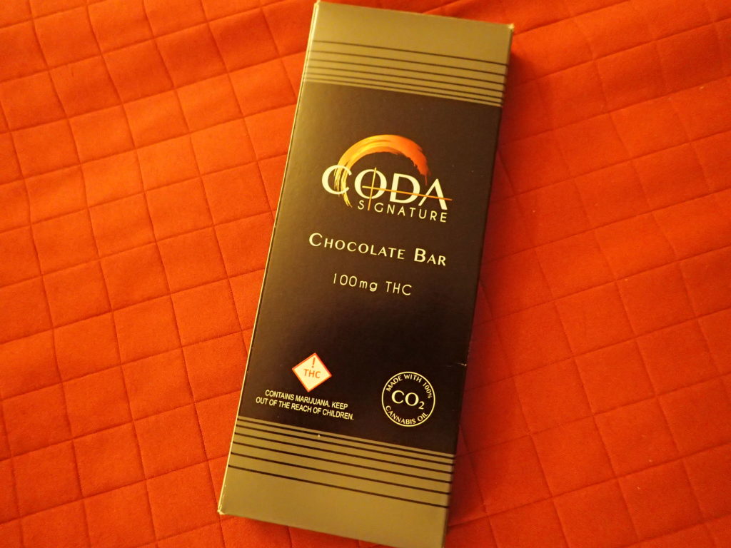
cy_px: 274
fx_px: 528
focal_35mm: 25
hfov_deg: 69.4
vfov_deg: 54.9
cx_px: 366
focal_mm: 4.5
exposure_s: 1/20
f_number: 2
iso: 800
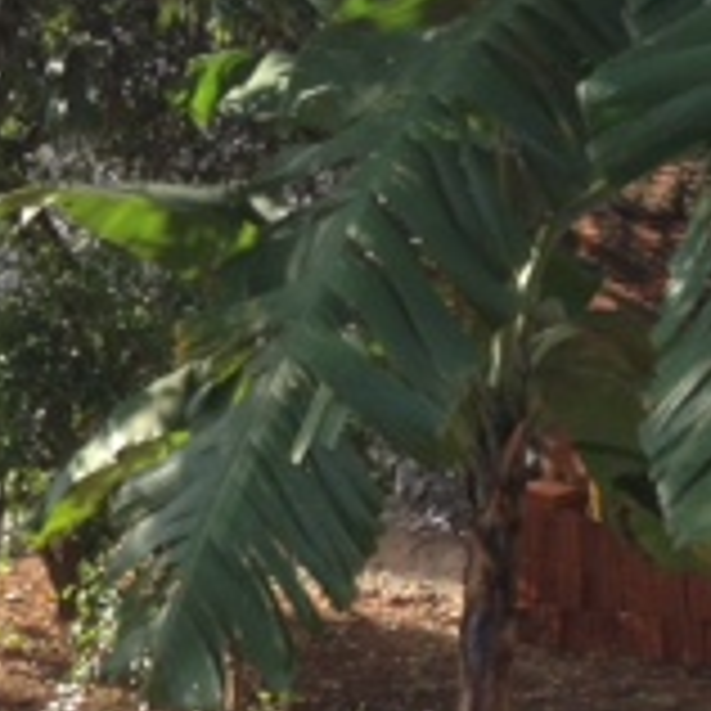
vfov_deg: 13.9
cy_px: 270
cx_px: -459
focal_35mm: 125
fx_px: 2905
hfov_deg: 13.0
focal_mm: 4.28
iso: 50
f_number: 2.4
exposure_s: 1/332
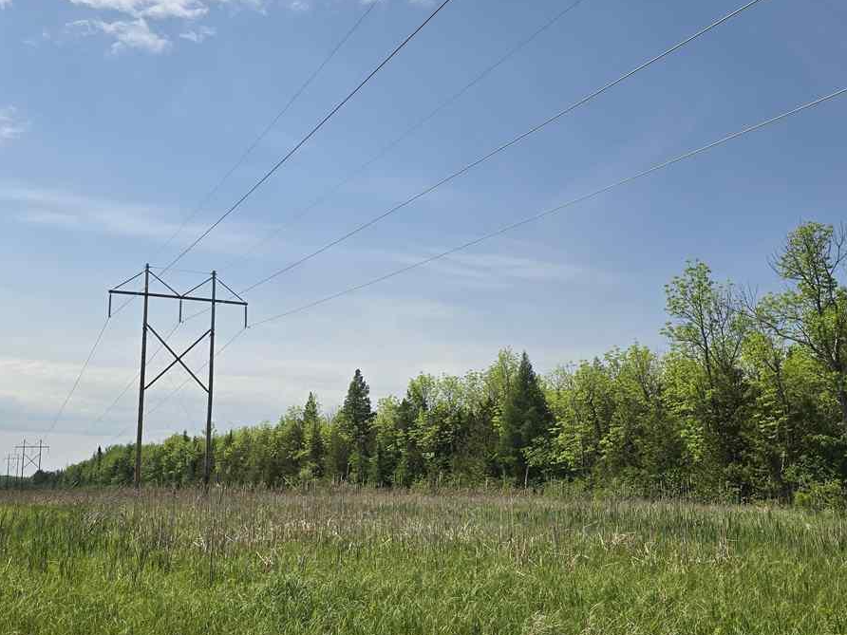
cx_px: 362
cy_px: 345
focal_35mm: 33
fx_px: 807
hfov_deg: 55.1
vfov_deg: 42.9
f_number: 1.7
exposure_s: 1/1521
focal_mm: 6.3
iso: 12
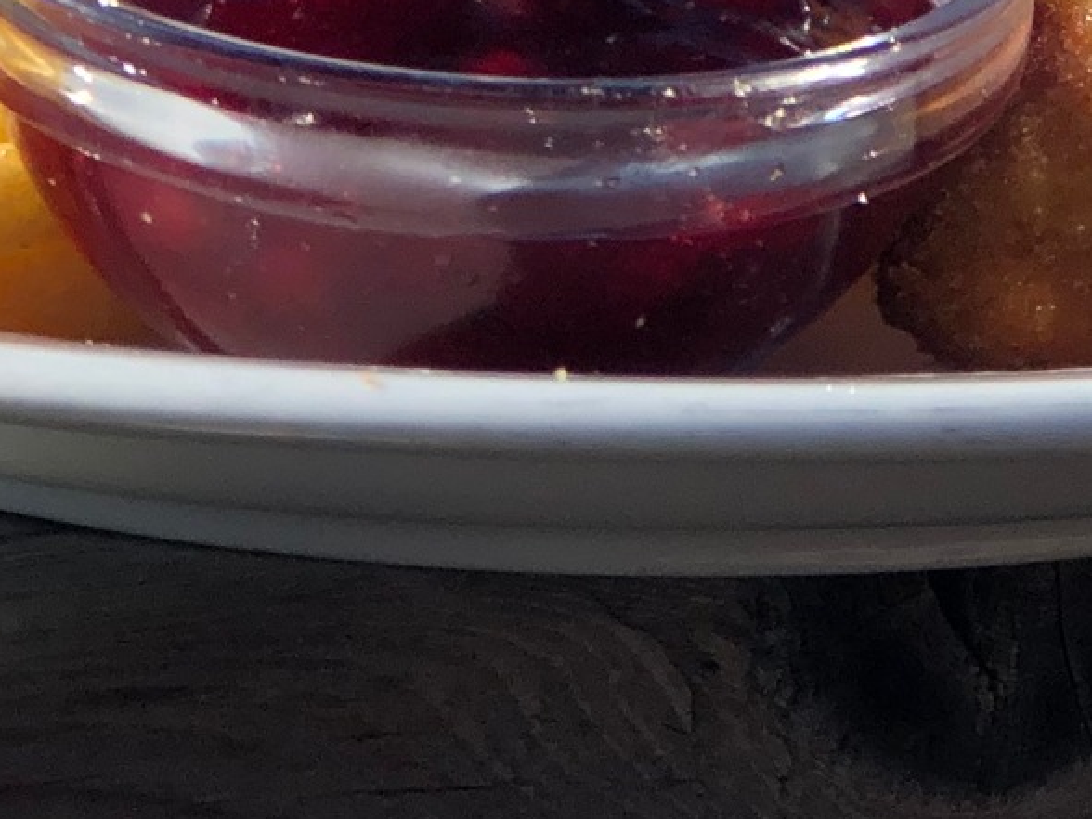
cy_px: -670
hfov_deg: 8.0
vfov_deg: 5.9
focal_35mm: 248
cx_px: 904
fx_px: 7823
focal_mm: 6.6
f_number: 2.8
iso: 20
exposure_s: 1/960
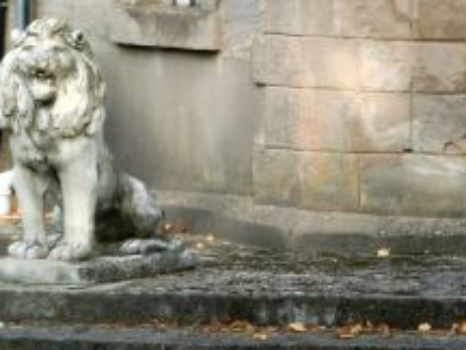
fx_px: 5223
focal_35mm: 388
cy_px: -9
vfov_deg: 3.8
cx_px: 632
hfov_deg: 5.1
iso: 125
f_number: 5
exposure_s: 1/100
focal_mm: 18.8
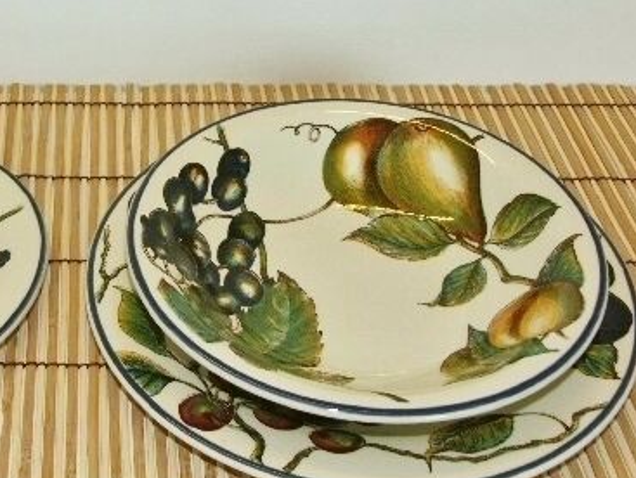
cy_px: 216
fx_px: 993
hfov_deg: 34.7
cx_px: 149
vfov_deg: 27.1
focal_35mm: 54
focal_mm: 8.09
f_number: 3.2
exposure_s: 1/50
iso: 100
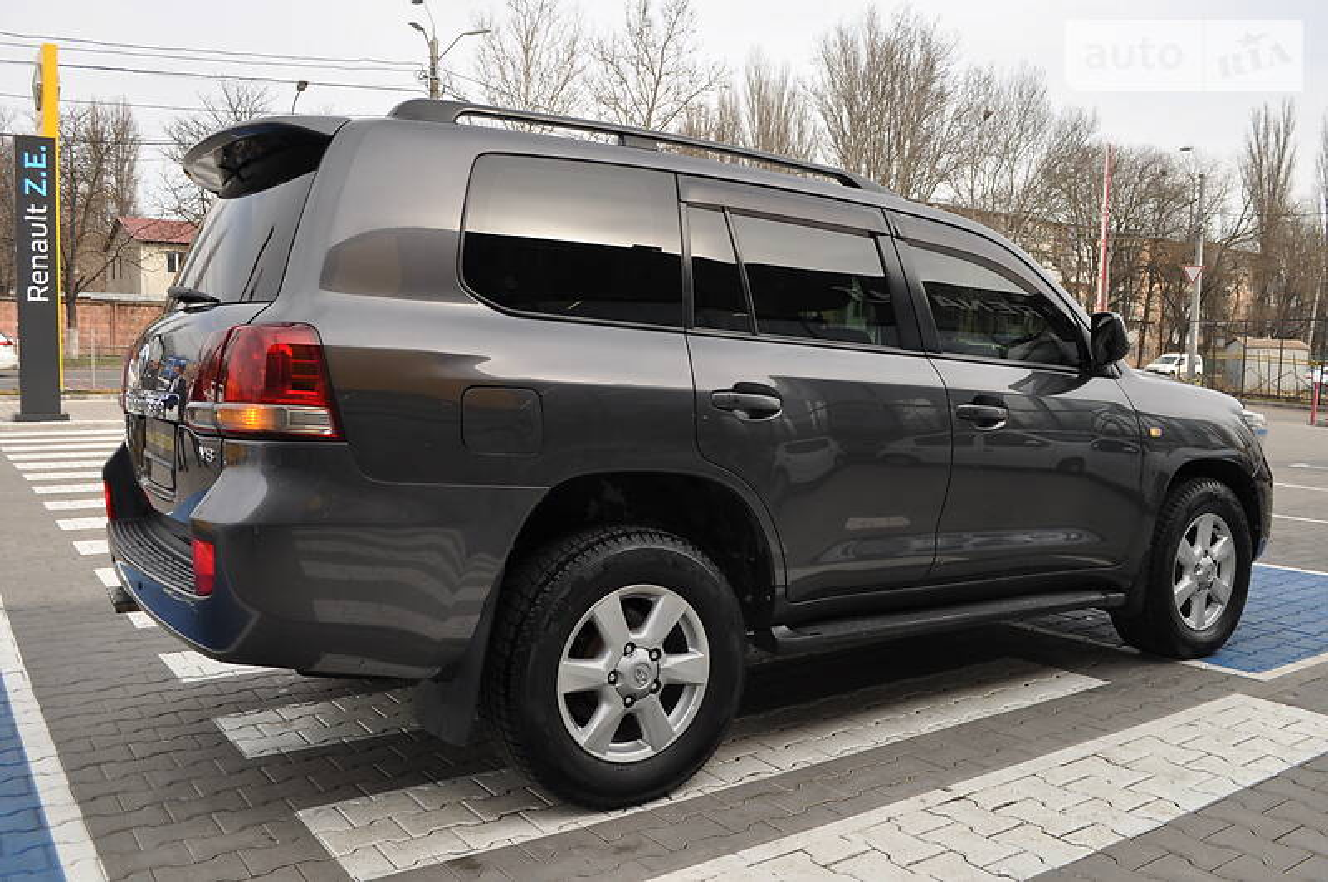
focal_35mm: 30
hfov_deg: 62.0
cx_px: 664
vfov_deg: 43.5
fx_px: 1105
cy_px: 441
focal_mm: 20
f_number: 8
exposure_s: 1/250
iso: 200
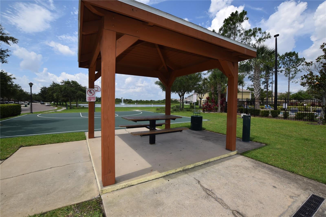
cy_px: 108
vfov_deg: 77.3
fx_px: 136
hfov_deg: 100.4
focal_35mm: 15
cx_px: 163
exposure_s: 1/200
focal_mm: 10
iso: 100
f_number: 10
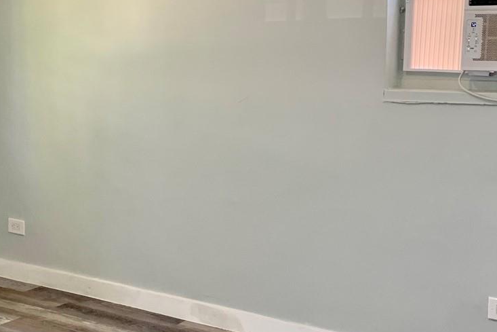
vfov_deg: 23.0
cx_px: 111
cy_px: 162
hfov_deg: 33.1
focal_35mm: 59
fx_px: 815
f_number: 1.8
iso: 80
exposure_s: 1/60
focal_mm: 4.25
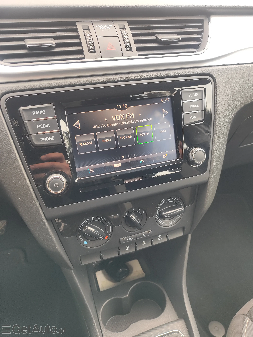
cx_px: 126
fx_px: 234
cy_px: 168
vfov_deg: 71.6
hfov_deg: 56.8
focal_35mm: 24
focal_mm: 5.89
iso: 197
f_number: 1.89
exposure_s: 1/120
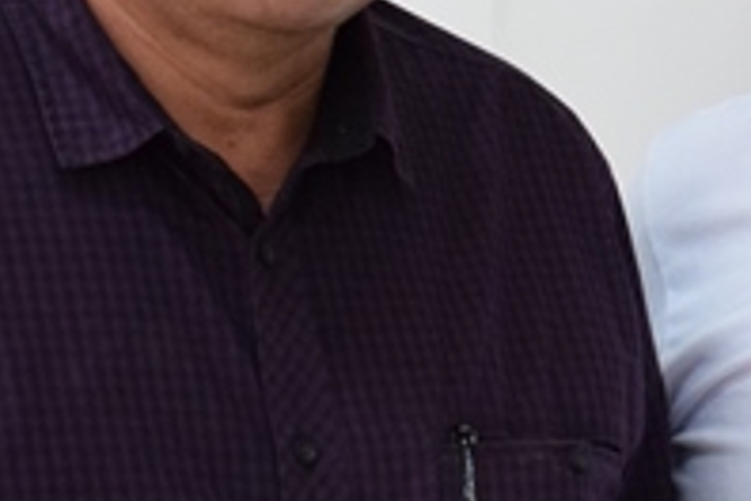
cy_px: 230
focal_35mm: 163
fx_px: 3391
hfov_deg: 12.2
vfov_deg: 8.4
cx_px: 1058
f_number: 3.8
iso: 1600
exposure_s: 1/100
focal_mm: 21
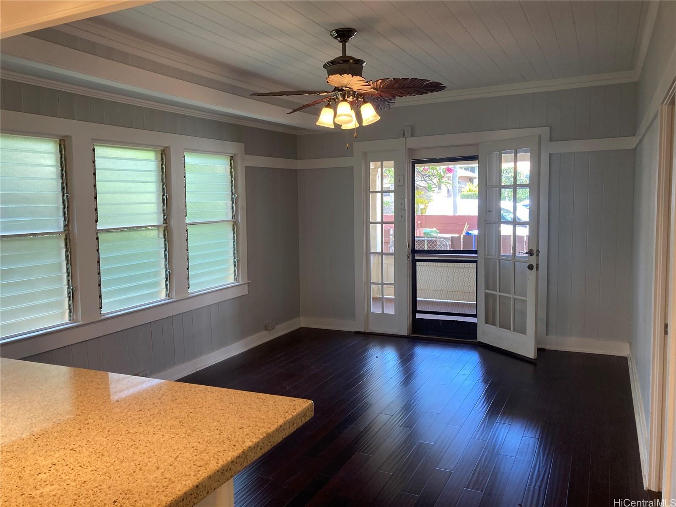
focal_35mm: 28
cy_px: 254
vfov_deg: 49.7
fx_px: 547
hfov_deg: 63.4
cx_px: 338
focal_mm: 3.99
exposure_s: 1/60
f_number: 1.8
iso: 64
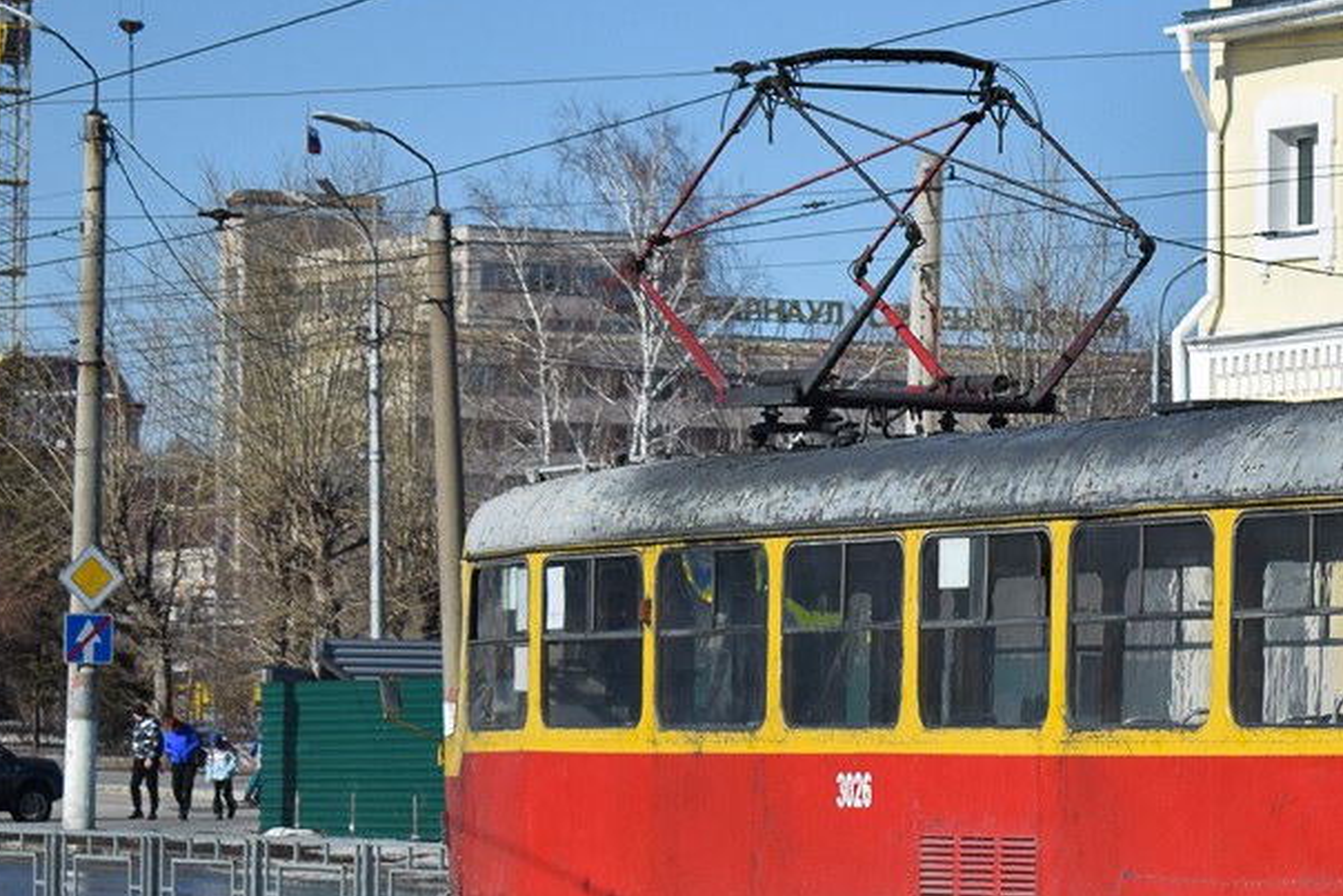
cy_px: 474
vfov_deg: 8.9
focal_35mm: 155
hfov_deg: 13.1
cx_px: 1263
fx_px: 5783
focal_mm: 52
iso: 100
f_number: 6.3
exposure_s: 1/800
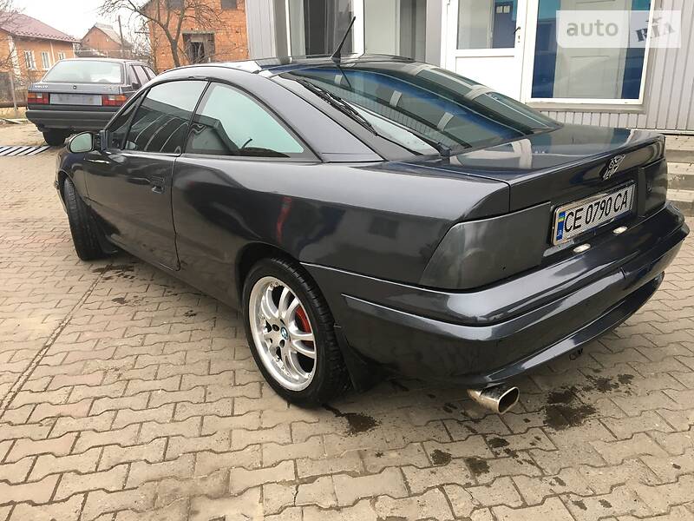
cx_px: 347
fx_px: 581
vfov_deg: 48.2
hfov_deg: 61.7
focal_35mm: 29
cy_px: 260
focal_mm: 4.2
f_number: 2.2
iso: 64
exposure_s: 1/33
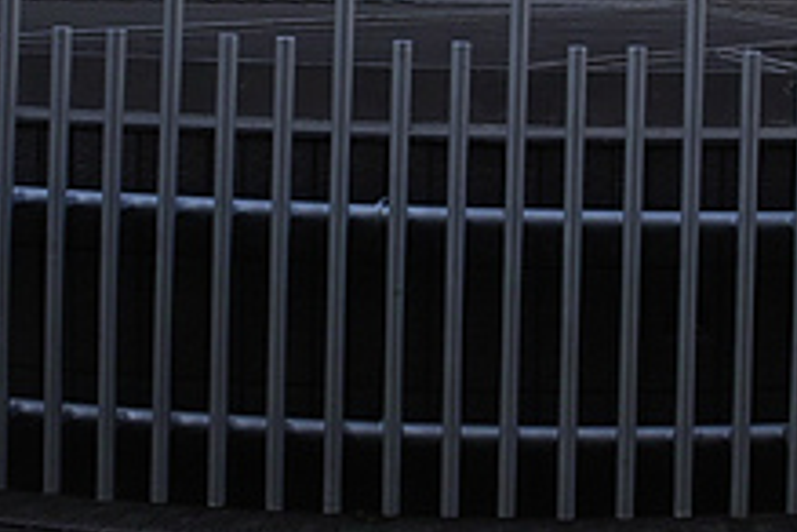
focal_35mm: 85
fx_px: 1882
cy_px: -66
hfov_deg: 23.1
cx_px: 757
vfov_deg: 15.6
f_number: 10
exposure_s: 1/125
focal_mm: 18
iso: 100
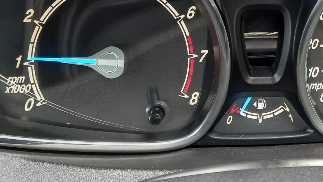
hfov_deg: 32.4
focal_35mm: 63
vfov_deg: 18.7
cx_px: 261
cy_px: 5
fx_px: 540
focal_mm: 4.6
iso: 125
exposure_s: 1/50
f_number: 2
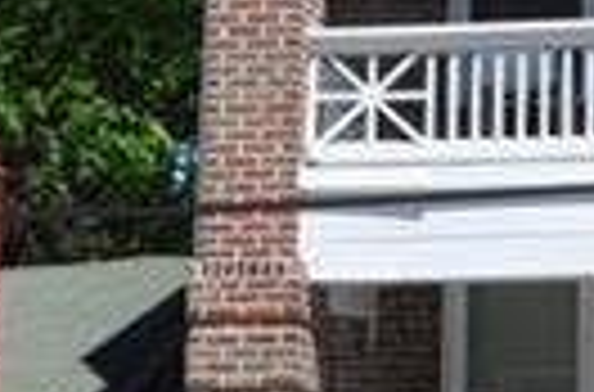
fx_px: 3453
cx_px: 1080
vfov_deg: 6.5
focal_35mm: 210
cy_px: -38
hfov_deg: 9.4
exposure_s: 1/400
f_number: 10
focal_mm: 18
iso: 200
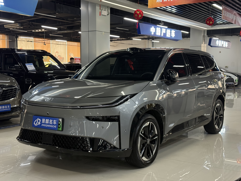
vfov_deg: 30.3
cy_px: 90
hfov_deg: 39.7
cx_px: 120
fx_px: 334
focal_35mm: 48
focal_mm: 6.76
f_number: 1.78
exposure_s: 1/100
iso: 250
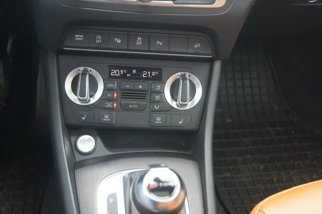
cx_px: 161
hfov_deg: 46.4
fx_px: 375
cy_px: 107
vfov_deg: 31.9
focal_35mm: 42
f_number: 4.5
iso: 400
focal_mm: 28
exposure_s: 1/50
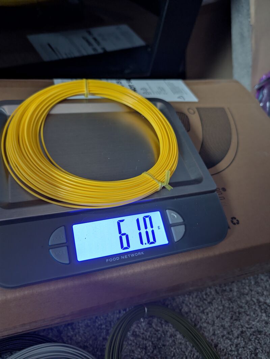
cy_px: 180
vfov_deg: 71.5
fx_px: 249
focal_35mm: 24
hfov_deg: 56.9
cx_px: 135
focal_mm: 6.9
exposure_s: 1/23.8
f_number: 1.68
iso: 170
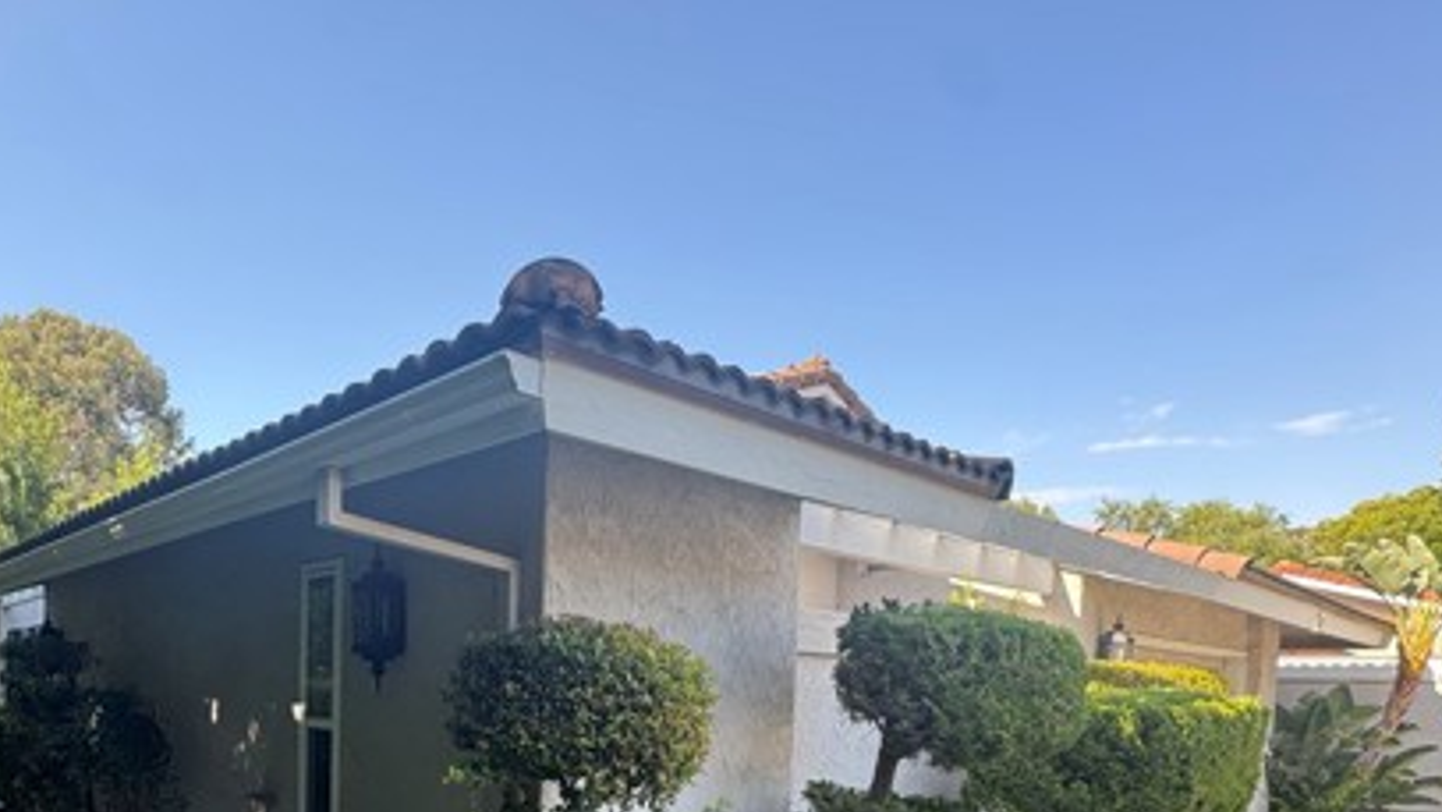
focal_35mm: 24
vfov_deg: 43.7
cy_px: 727
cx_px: 436
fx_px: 918
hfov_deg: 73.0
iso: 40
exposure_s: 1/129
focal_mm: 2.22
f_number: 2.2
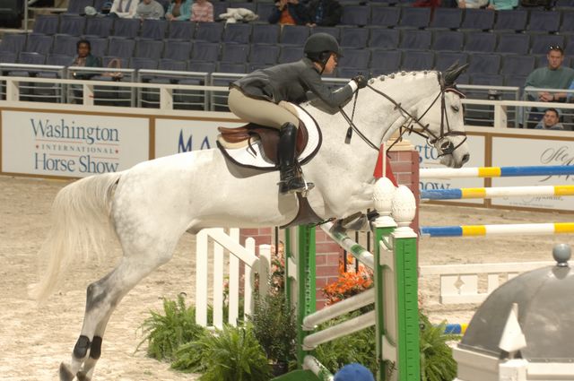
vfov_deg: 7.0
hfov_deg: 10.6
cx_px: 287
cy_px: 190
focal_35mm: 195
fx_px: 3105
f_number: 6.3
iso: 400
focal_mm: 130
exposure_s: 1/250
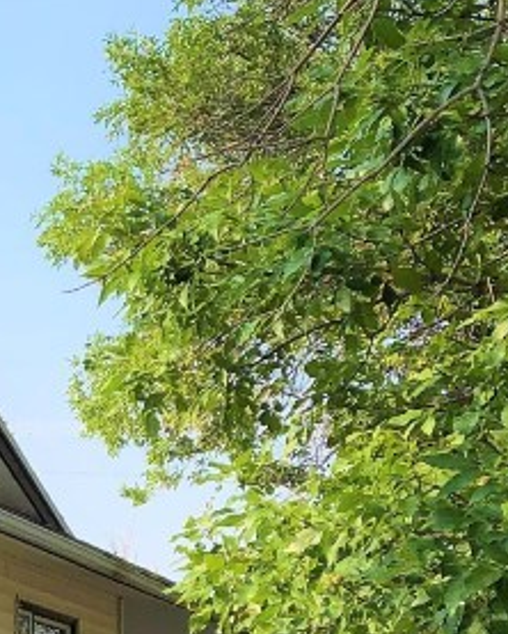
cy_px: 689
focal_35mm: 101
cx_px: -572
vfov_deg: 18.3
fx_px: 1896
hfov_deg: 12.9
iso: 20
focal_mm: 3.99
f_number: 1.8
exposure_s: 1/1499
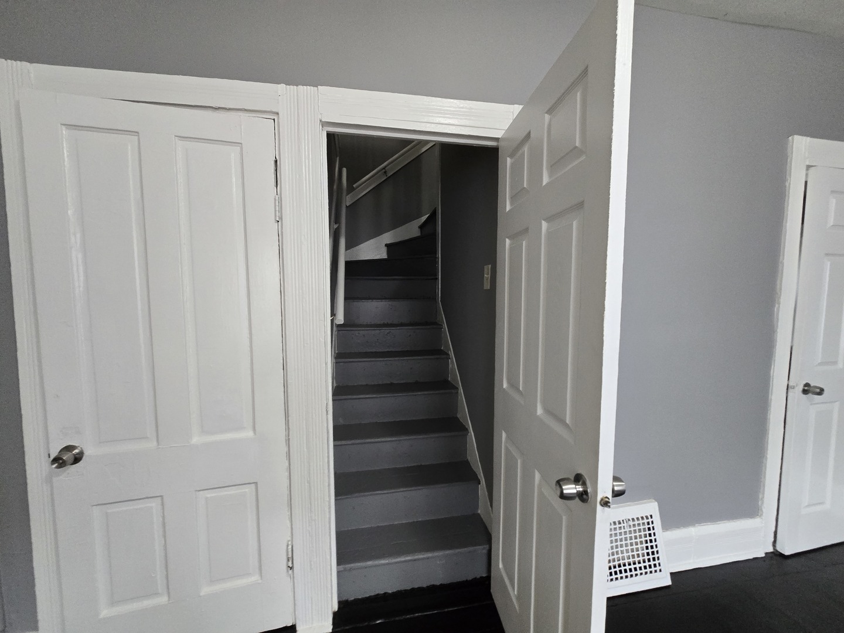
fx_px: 317
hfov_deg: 106.2
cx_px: 422
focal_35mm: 13
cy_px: 316
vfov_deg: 89.9
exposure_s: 1/60
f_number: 2.2
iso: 500
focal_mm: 2.2
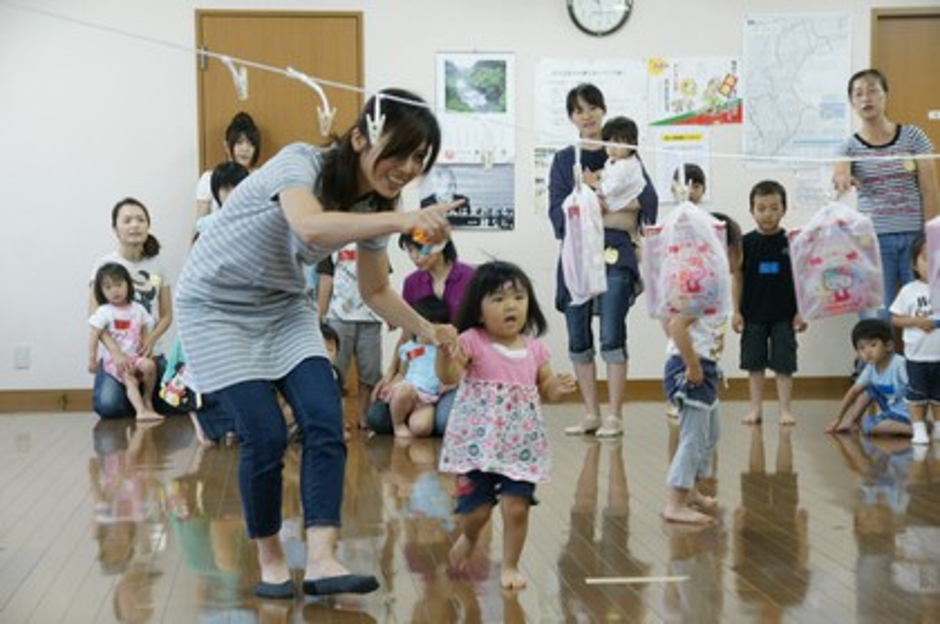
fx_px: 1956
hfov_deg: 27.0
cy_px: 312
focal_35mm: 75
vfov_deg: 18.1
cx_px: 470
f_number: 5
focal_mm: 50
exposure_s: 1/40
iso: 800
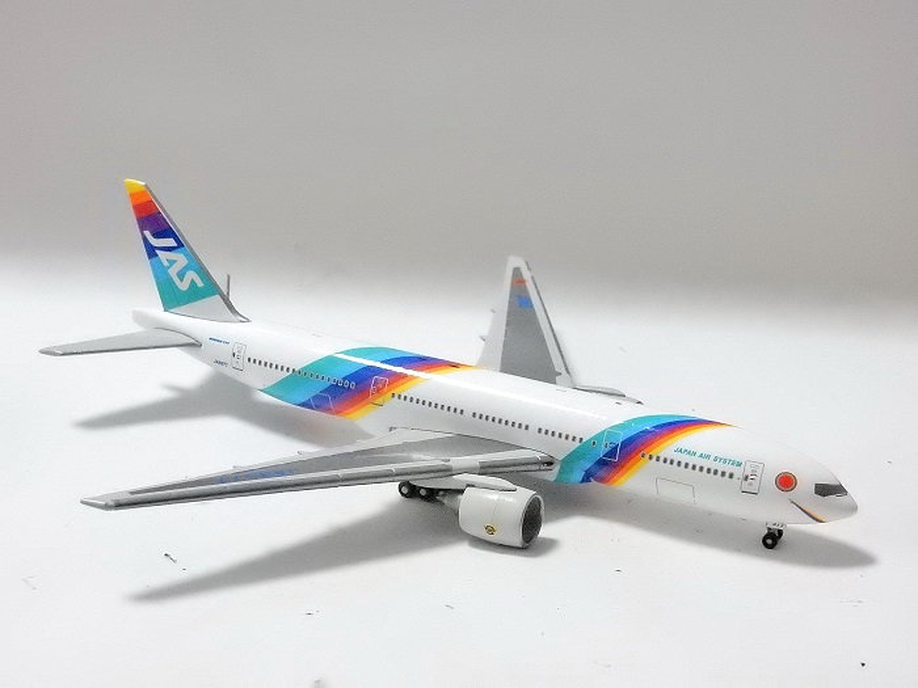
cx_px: 459
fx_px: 1591
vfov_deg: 24.4
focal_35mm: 60
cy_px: 344
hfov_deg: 32.2
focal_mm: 10.7
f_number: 4.5
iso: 3200
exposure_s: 1/60
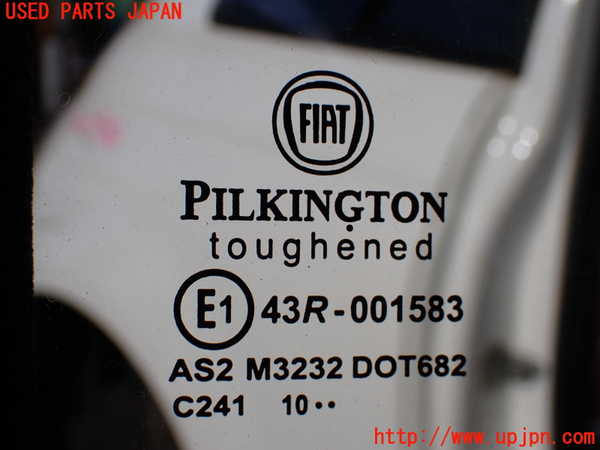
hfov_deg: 31.2
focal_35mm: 62
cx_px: 300
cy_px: 225
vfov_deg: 23.7
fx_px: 1075
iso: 100
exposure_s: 1/800
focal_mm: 11.09
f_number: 5
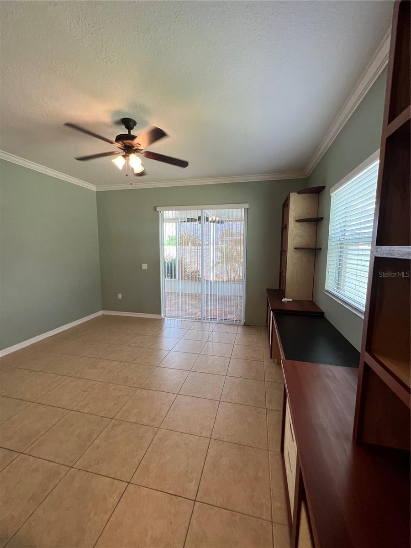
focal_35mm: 13
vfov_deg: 106.2
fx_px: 206
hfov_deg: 89.9
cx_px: 206
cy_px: 274
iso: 100
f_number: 1.8
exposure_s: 1/120
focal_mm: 1.57
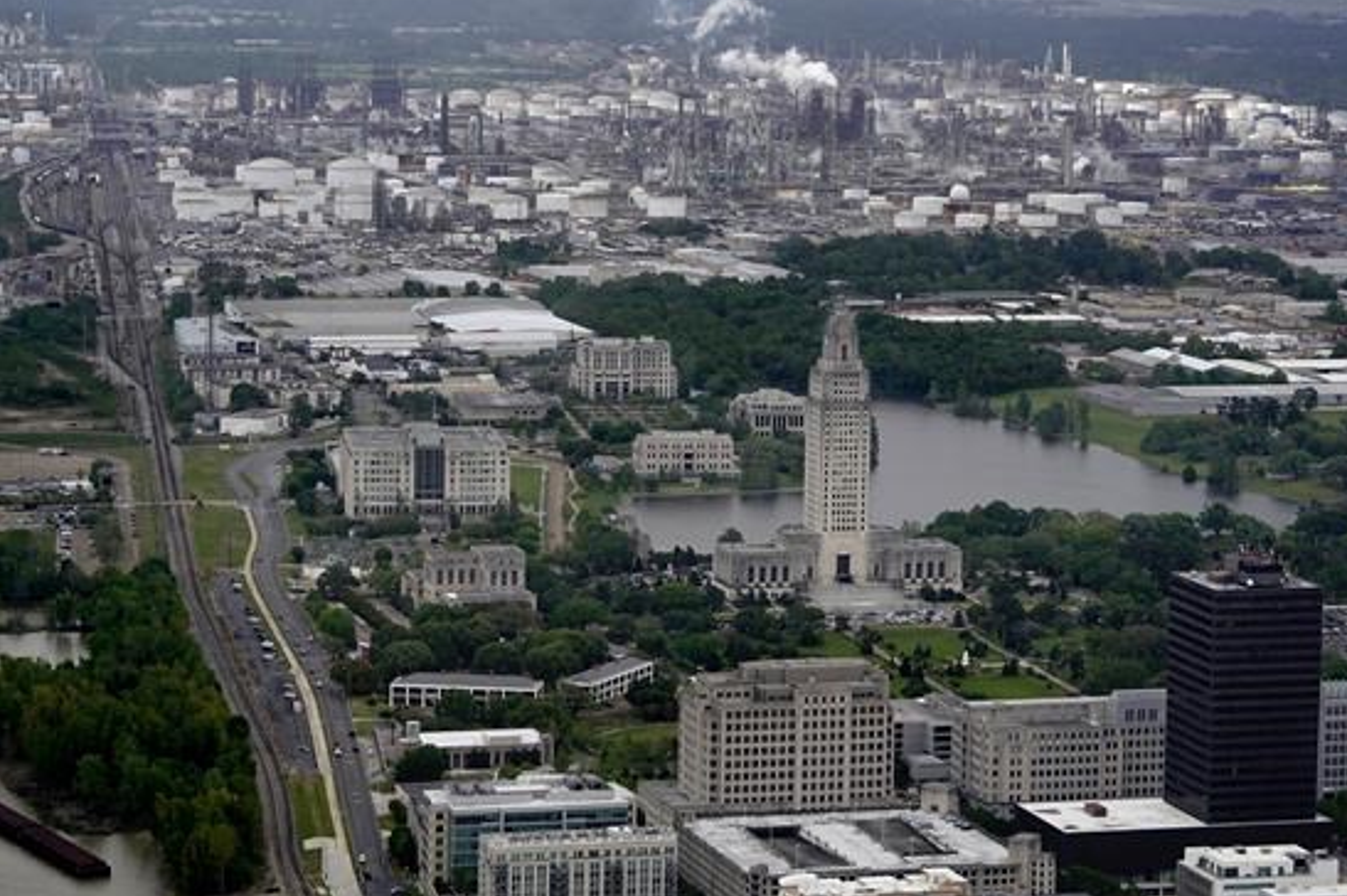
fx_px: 4487
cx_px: 758
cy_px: 415
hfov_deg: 17.1
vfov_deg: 11.4
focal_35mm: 120
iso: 1250
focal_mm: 101
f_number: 4
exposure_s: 1/5000
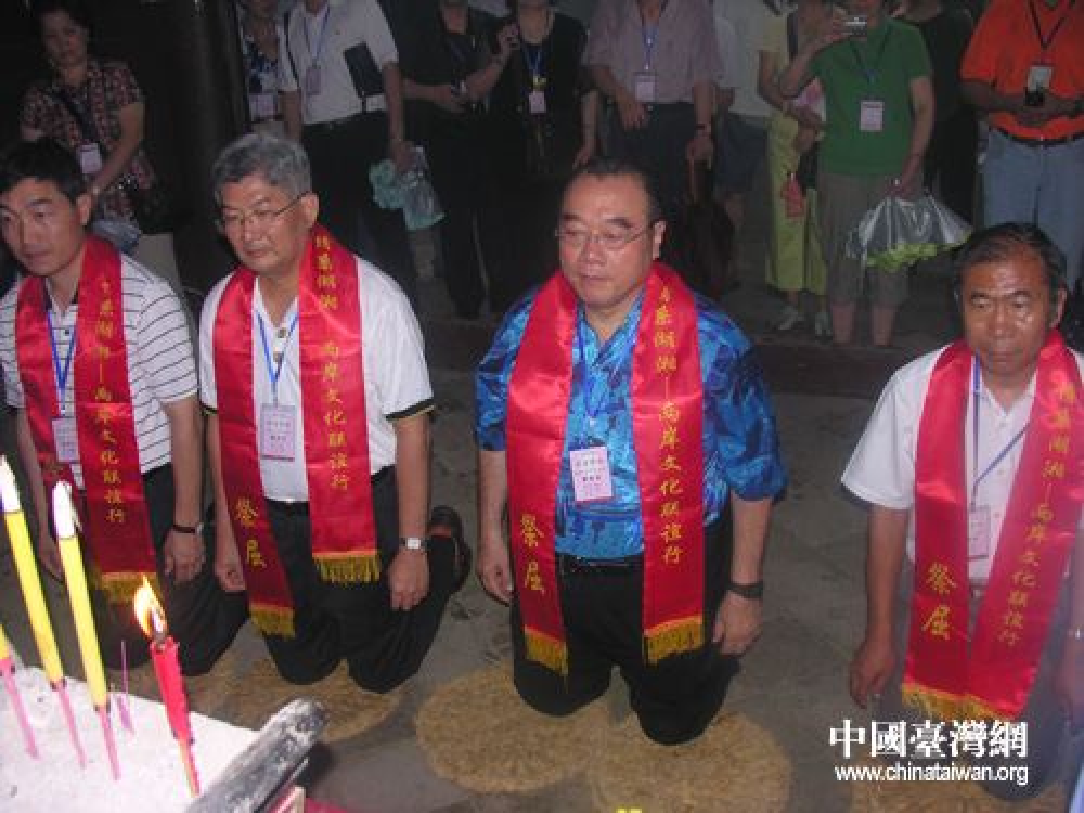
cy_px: 406
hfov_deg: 52.6
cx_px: 542
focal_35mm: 35
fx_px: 1096
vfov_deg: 40.7
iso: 50
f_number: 2.8
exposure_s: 1/60.1
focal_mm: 8.9
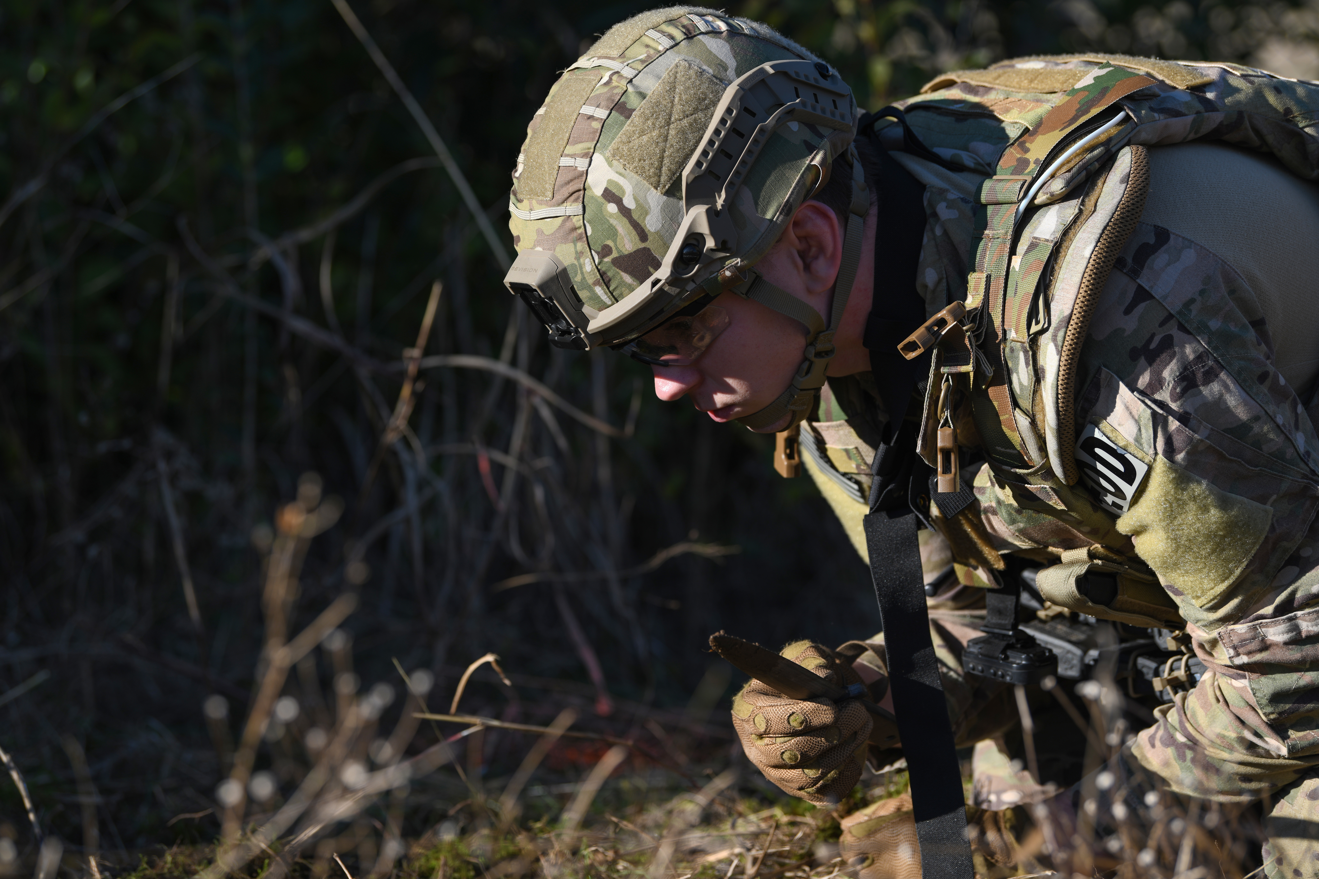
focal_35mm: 135
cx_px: 660
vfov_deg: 10.2
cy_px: 440
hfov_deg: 15.2
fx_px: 4946
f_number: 4
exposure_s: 1/250
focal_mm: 135
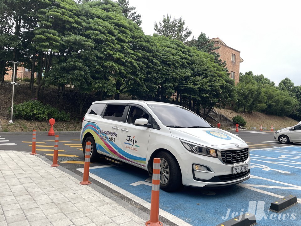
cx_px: 150
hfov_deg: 67.3
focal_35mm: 26
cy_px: 113
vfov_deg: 53.1
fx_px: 226
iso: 32
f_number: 1.6
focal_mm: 4.2
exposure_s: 1/332
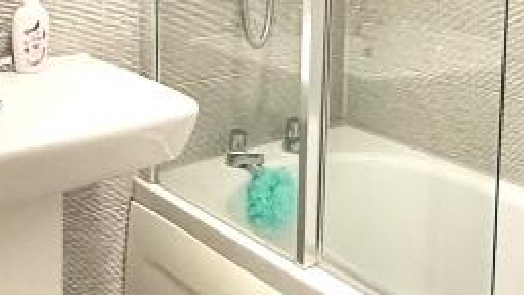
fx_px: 848
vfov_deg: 18.4
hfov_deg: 34.1
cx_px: 184
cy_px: -82
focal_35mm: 61
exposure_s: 1/100
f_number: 2.2
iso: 500
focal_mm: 2.22
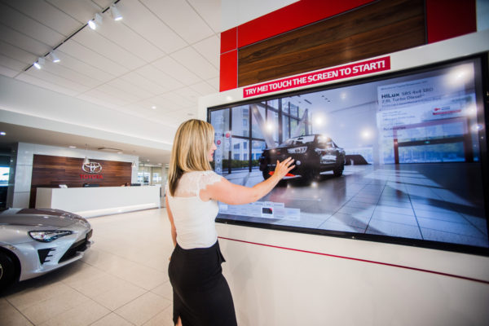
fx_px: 190
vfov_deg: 81.2
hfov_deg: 104.3
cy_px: 163
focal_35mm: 14
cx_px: 244
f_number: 4
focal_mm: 14
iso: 320
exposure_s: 1/125
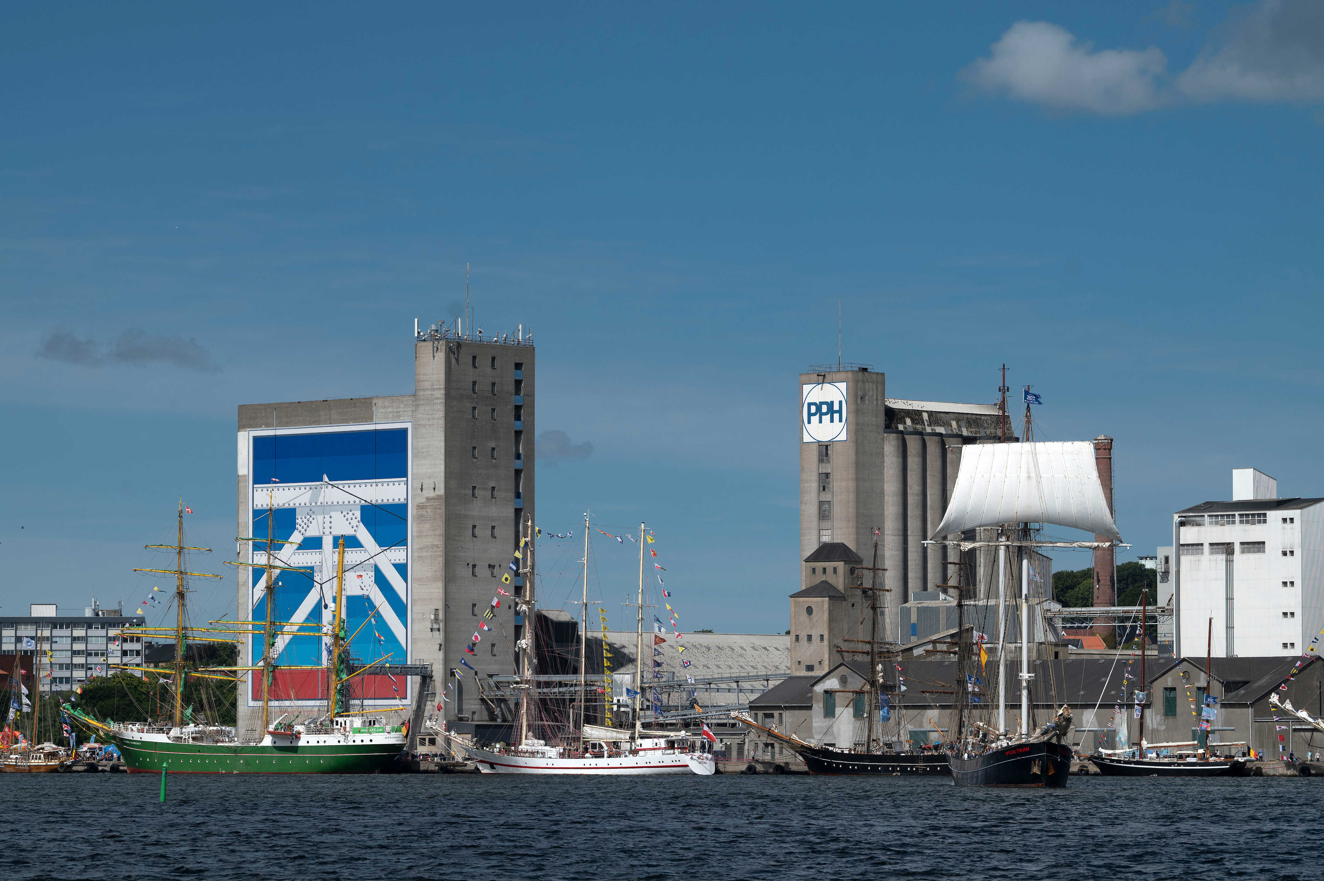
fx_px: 5513
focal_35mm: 150
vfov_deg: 9.1
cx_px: 662
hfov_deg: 13.7
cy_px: 440
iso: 160
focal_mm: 150
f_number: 6.3
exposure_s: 1/2500
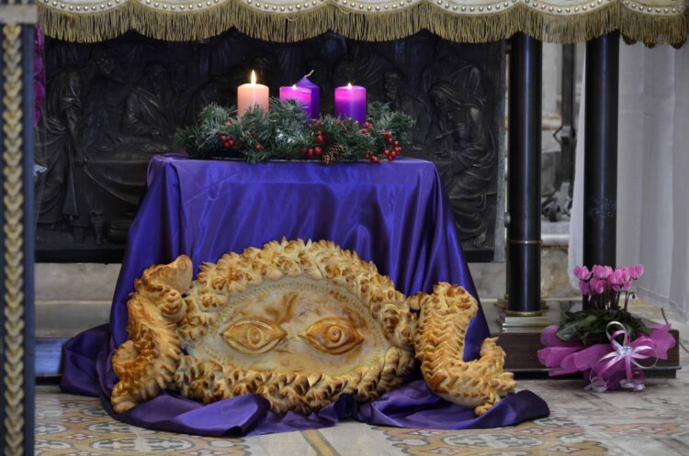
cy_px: 228
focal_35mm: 128
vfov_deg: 10.7
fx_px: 2436
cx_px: 344
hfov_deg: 16.1
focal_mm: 85
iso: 1000
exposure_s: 1/60
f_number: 6.7
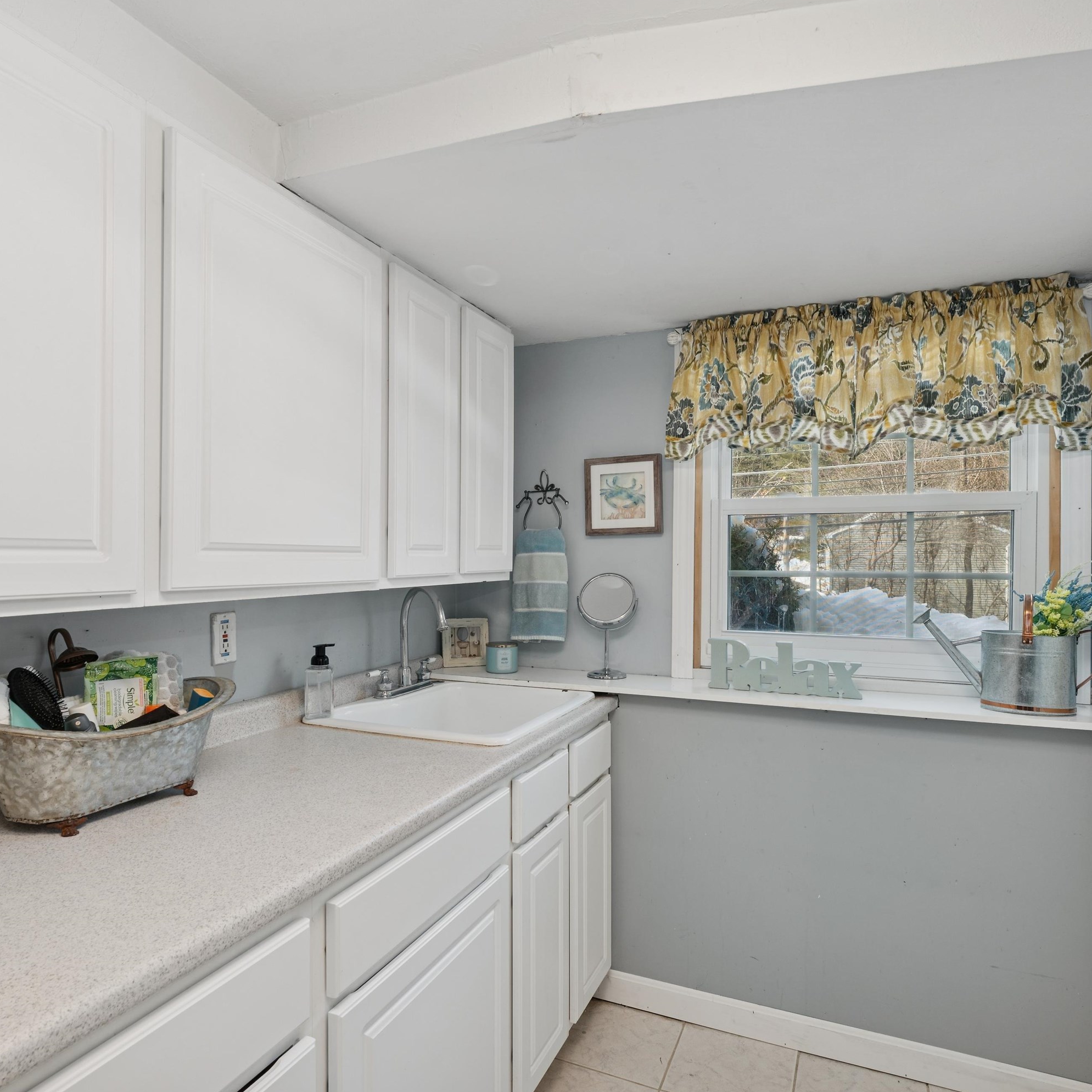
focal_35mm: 21
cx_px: 512
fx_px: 749
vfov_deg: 72.1
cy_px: 536
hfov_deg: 72.1
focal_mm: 16
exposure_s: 1/15
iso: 400
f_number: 9
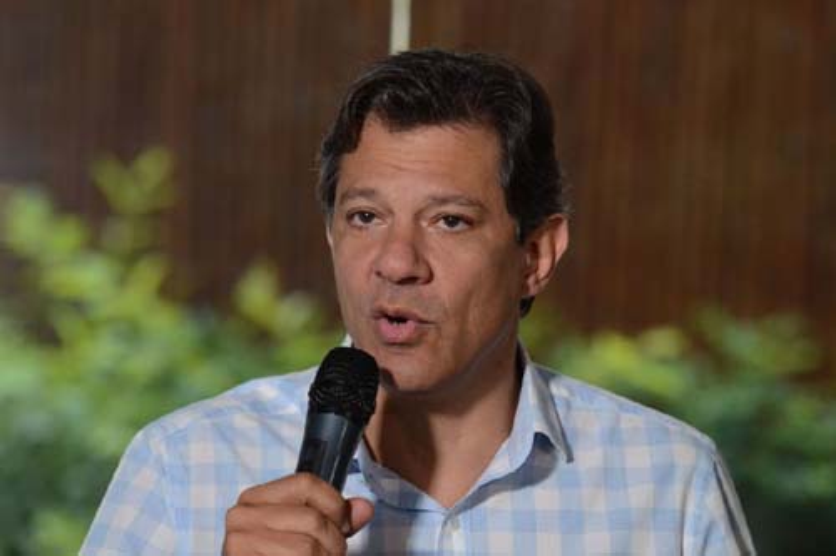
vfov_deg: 6.5
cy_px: 278
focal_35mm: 210
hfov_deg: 9.8
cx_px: 418
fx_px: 4875
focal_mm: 140
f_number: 3.2
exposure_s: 1/125
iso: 1600
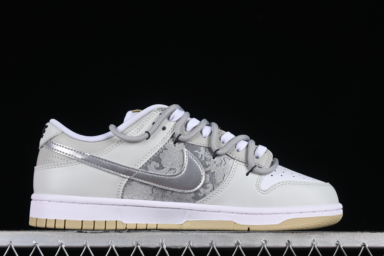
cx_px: 183
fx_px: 917
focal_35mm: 86
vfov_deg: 15.9
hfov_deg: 23.6
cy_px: 142
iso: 160
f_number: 8
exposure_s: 1/80
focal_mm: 50
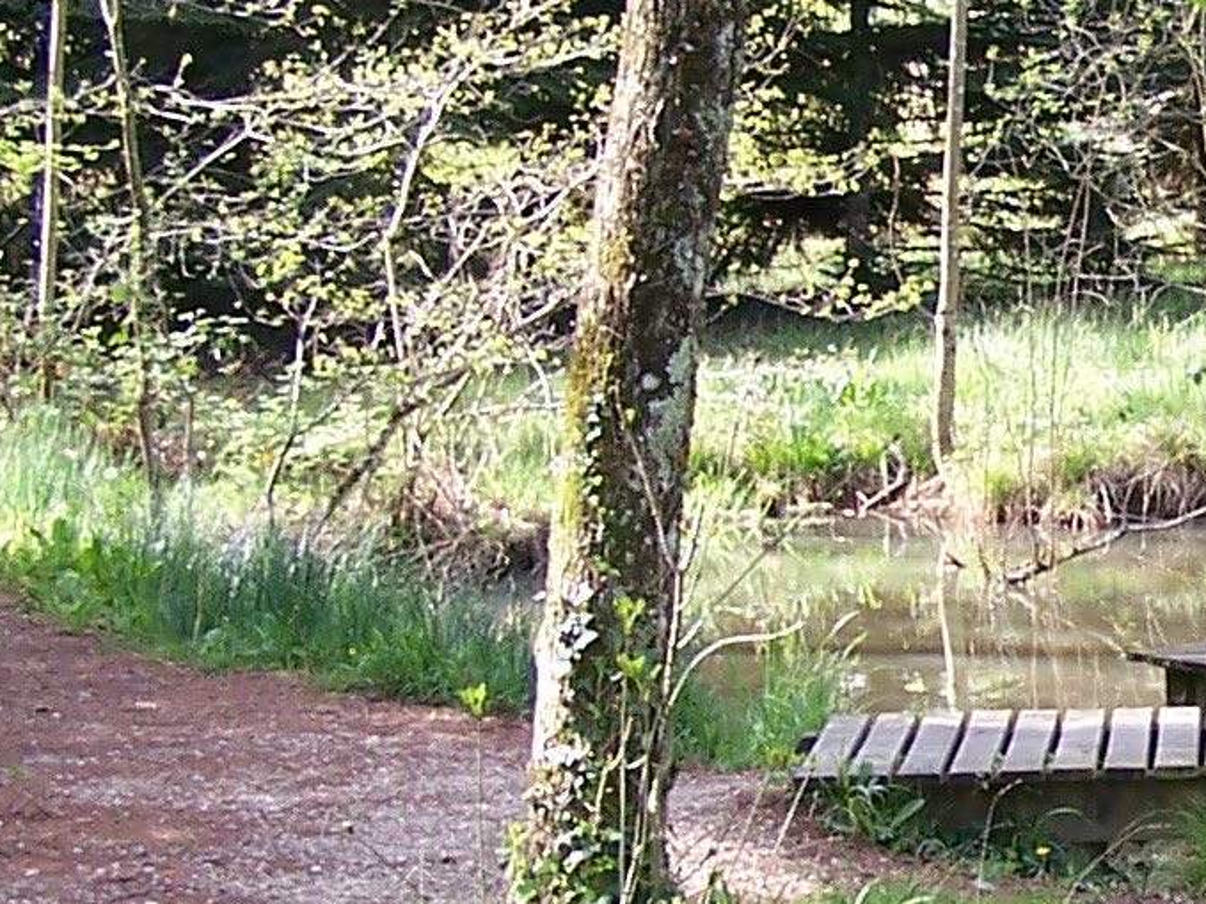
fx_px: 4493
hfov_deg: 14.5
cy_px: 595
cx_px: 1666
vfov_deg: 11.5
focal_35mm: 129
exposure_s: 1/60
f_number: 2.8
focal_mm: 6.3
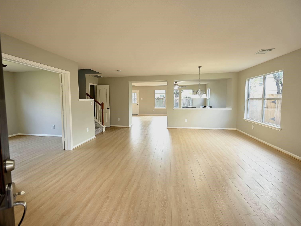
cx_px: 141
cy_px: 110
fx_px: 139
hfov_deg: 94.4
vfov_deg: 78.1
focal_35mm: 16
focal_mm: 14
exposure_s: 1/30
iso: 400
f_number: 4
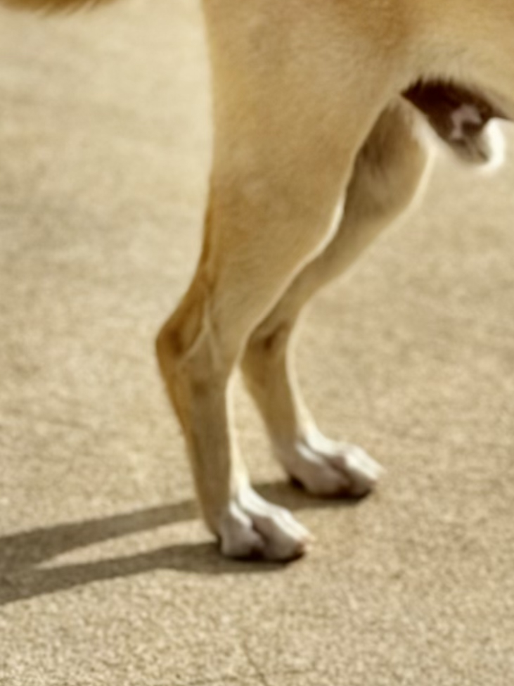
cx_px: 589
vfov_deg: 15.0
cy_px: 173
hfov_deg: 11.1
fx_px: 2594
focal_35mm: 131
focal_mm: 6.76
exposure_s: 1/6536
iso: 80
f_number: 1.78
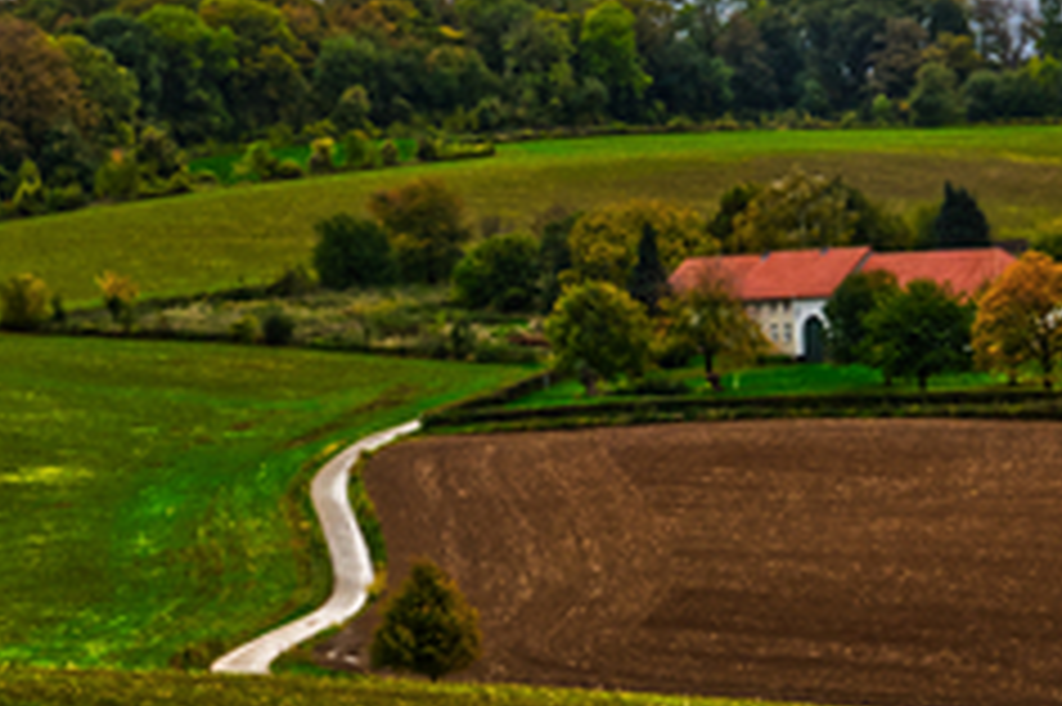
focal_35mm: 197
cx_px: 608
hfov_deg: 10.4
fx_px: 5807
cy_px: 315
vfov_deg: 7.0
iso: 2200
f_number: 25
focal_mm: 101
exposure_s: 1/125
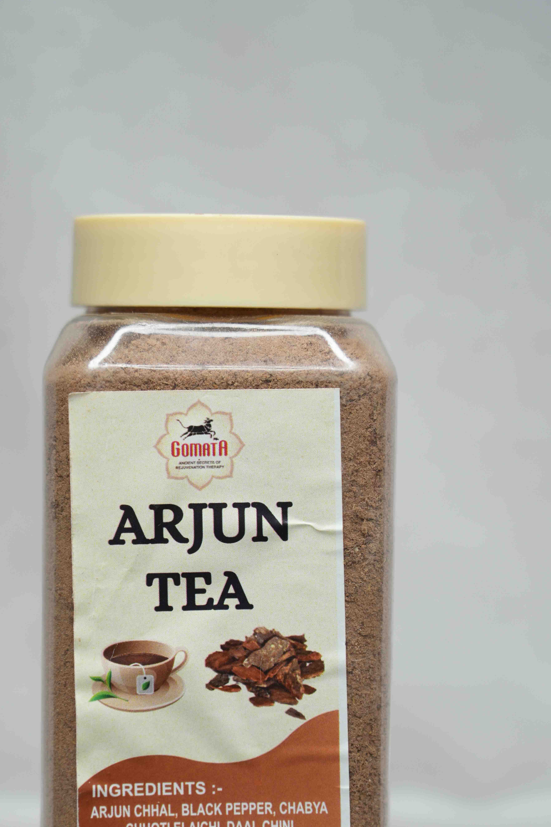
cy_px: 530
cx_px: 232
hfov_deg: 9.9
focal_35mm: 138
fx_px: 3168
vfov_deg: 14.8
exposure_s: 1/80
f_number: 4.5
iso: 200
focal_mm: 105
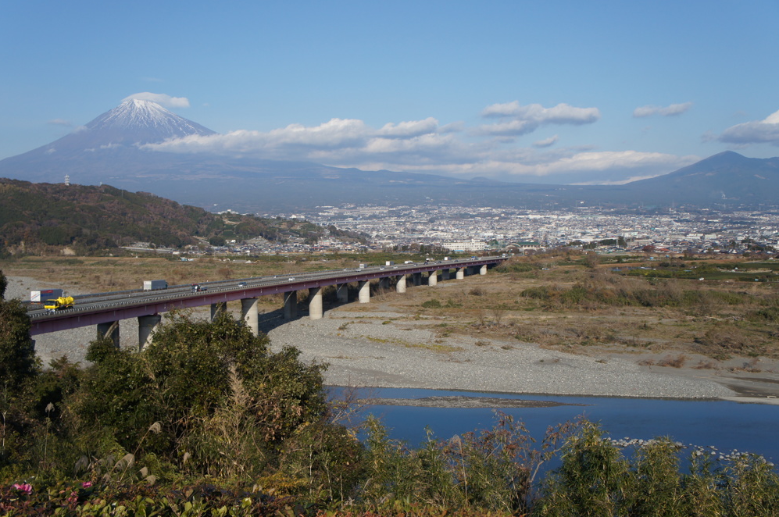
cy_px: 258
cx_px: 383
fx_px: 832
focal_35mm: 39
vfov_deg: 34.5
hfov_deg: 50.2
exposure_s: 1/1000
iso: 200
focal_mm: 25
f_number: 6.3
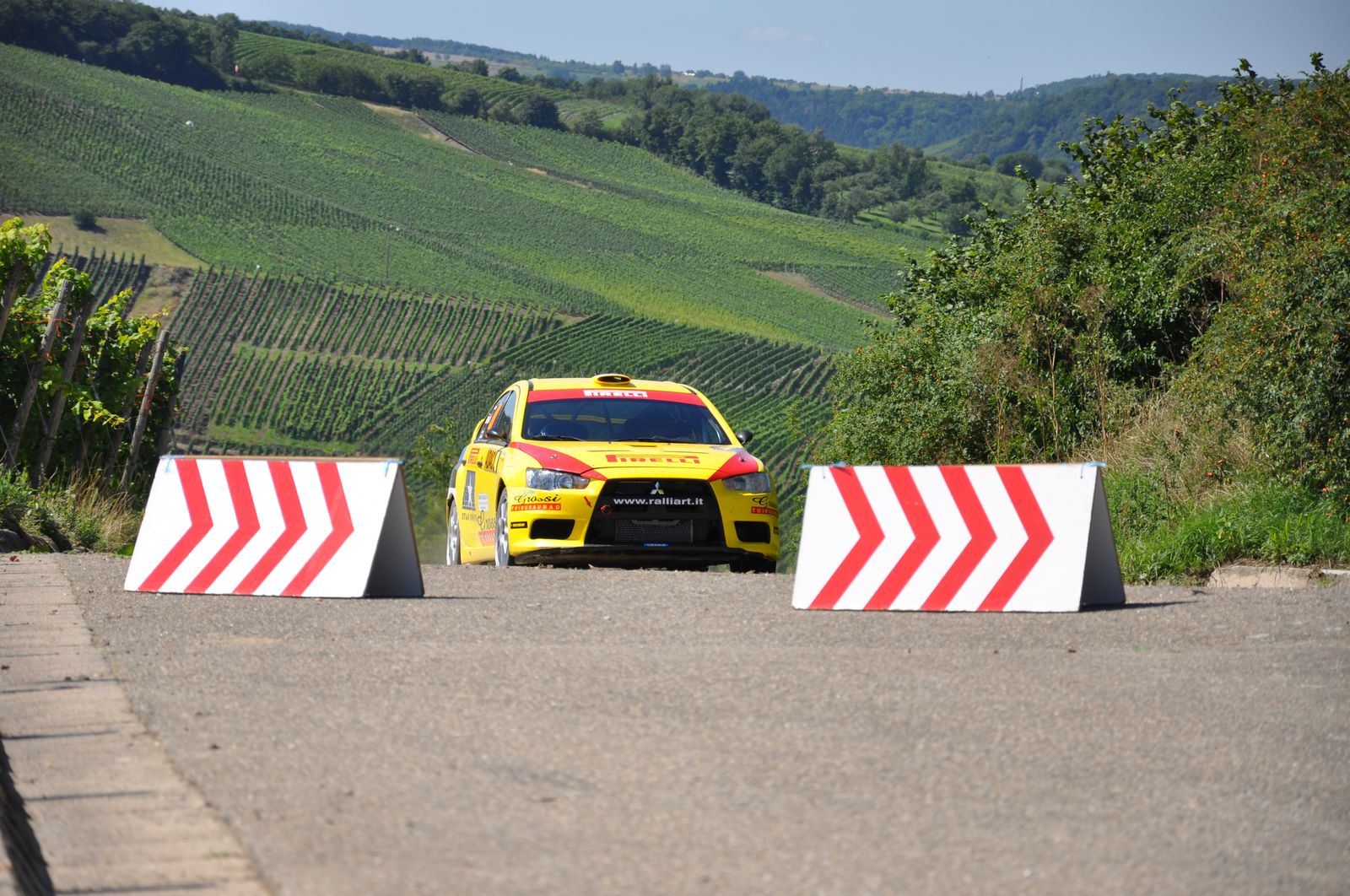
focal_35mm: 158
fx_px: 5898
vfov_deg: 8.7
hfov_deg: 13.1
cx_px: 675
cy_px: 448
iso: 200
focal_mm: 105
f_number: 7.1
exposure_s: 1/800
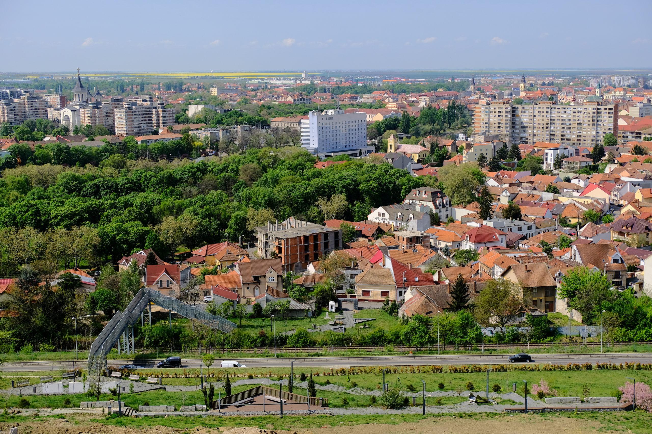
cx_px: 326
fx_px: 887
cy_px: 217
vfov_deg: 27.5
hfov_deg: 40.3
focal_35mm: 49
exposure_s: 1/1600
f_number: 5.6
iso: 400
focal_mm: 32.6
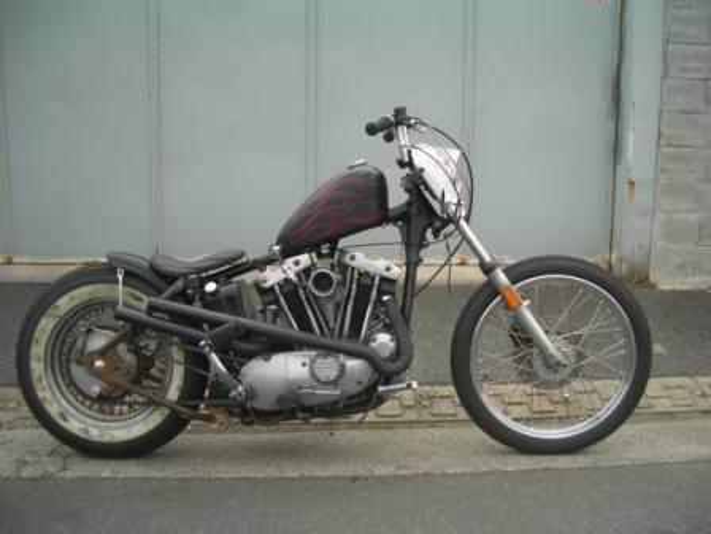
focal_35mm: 35
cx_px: 356
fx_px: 719
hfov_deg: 52.6
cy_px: 267
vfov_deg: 40.7
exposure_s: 1/160
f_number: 2.6
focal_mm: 5.8
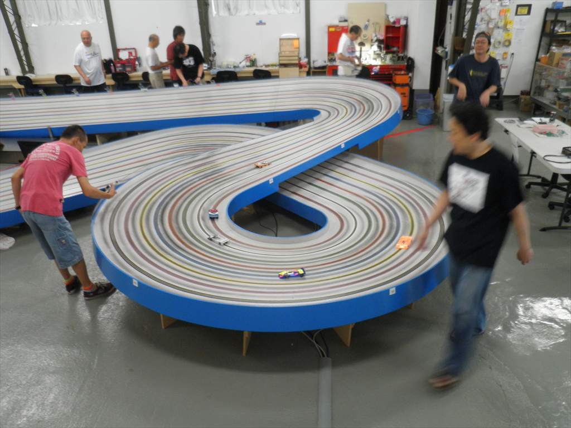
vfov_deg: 49.7
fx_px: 462
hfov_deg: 63.4
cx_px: 286
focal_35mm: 28
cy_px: 214
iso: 200
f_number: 3.2
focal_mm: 5
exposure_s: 1/20
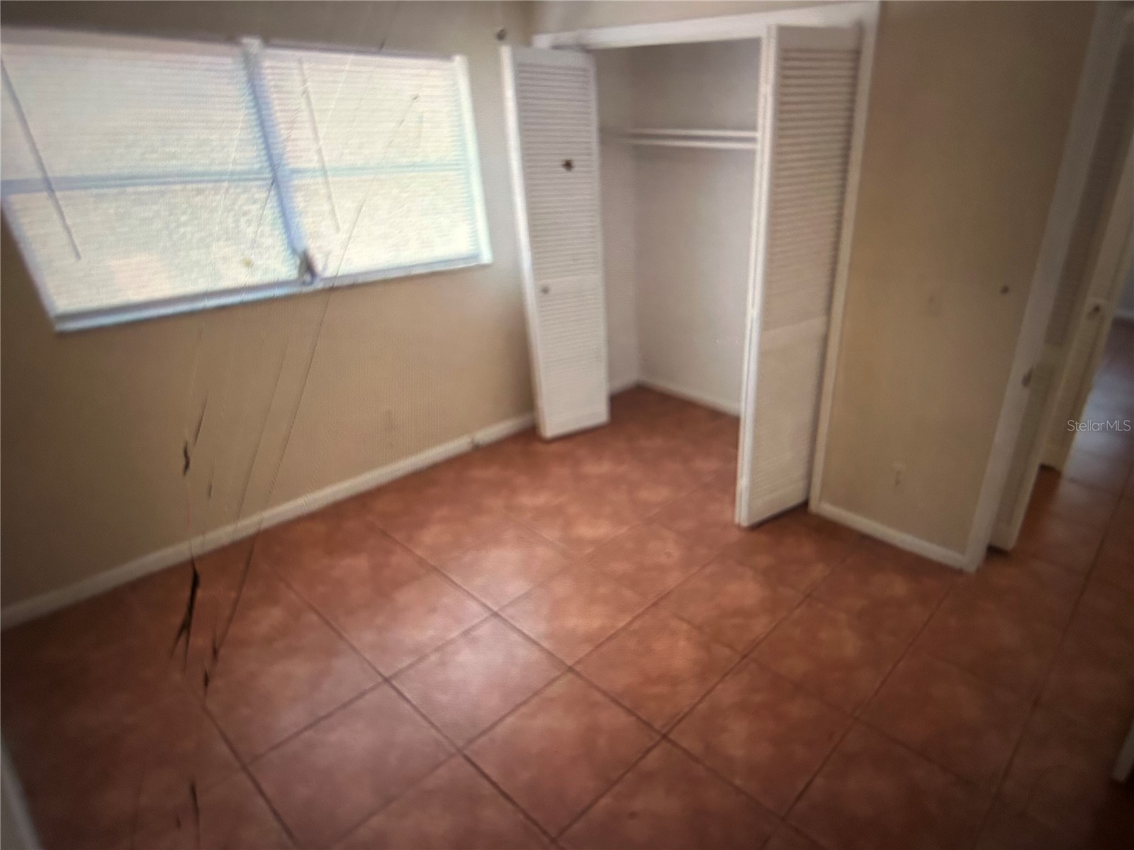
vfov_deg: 53.1
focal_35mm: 26
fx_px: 852
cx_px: 567
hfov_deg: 67.3
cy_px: 425
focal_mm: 5.7
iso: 500
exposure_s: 1/47
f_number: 1.5
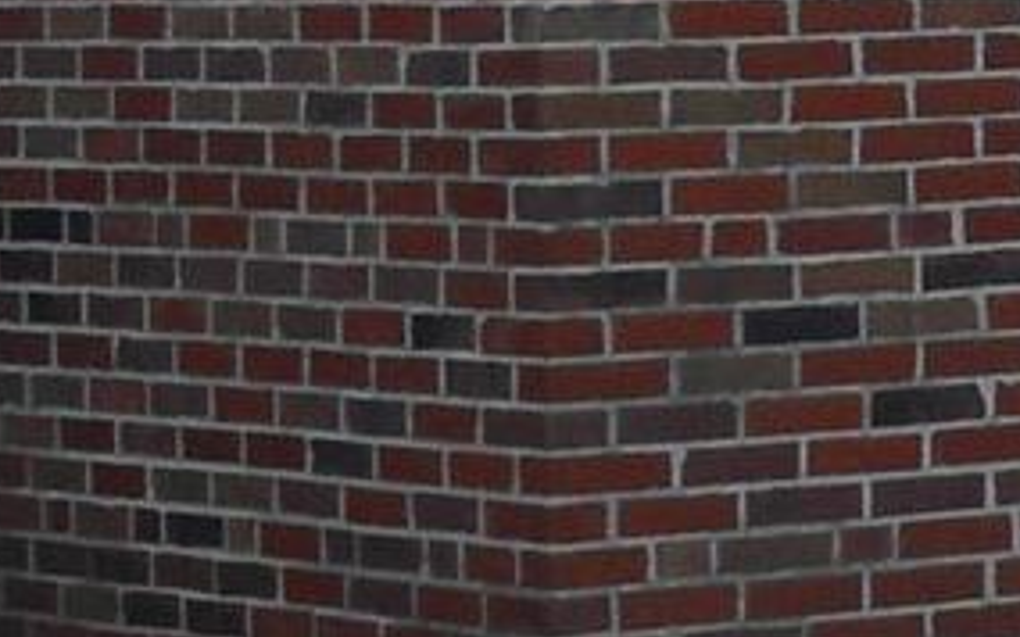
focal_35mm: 274
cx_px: 1661
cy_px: -558
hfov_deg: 7.5
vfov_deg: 4.7
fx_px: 7615
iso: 80
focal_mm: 6.4
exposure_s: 1/200
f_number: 3
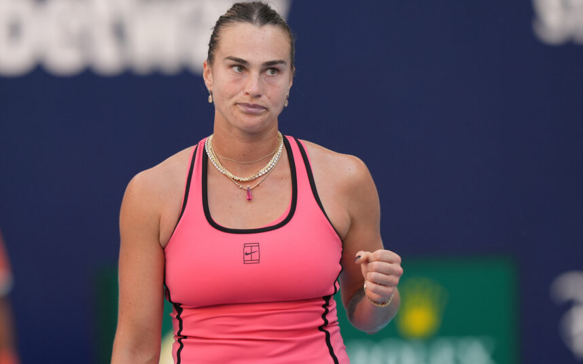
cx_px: 264
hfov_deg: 4.4
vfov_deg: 2.8
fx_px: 7546
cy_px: 169
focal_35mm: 475
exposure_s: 1/1600
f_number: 3.5
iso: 1250
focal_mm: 400
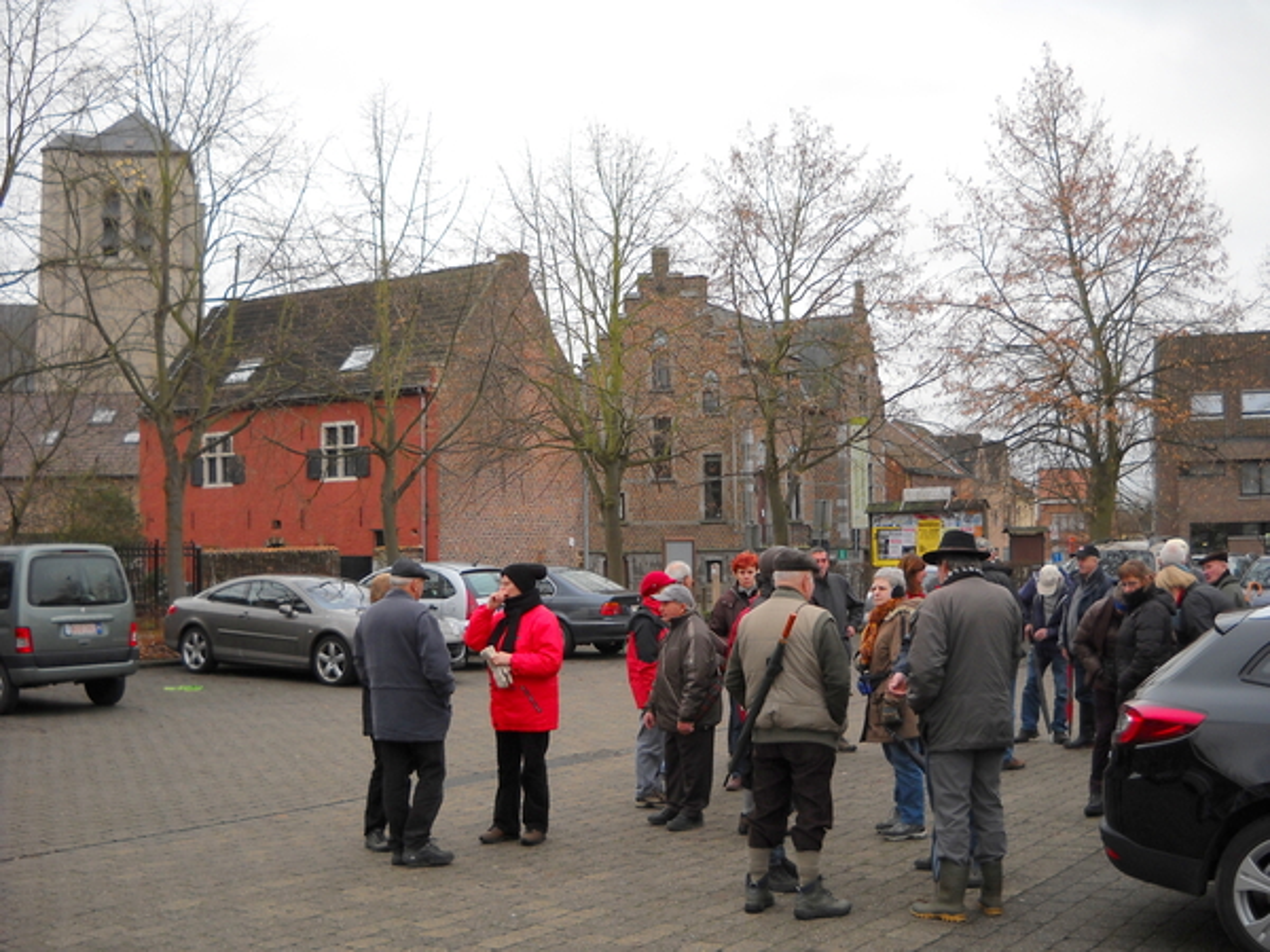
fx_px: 1504
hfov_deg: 45.8
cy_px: 476
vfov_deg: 35.1
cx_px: 635
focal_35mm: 41
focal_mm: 6.72
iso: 64
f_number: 3.1
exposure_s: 1/135
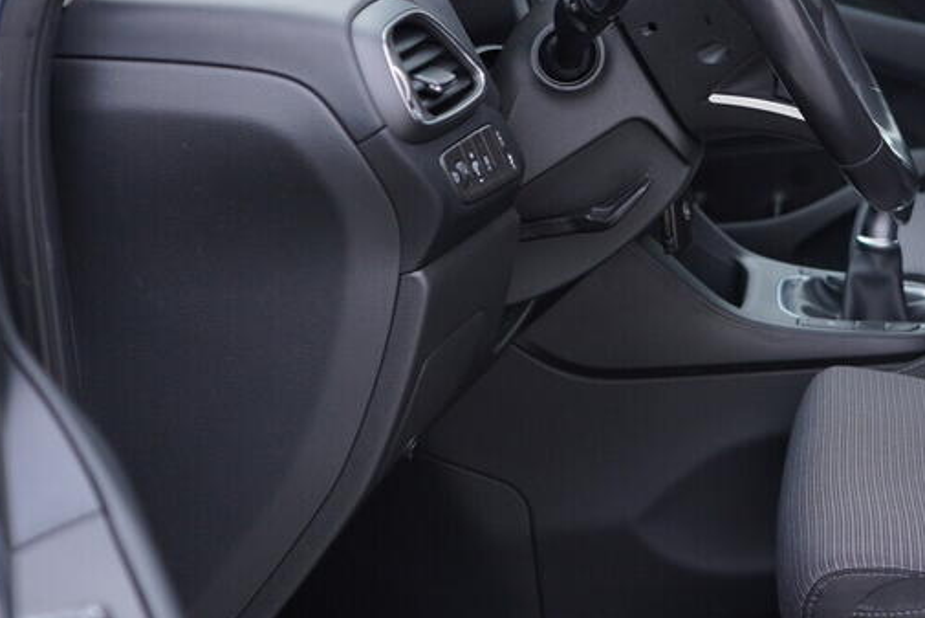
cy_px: 3
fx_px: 1876
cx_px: 883
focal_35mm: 73
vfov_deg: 18.2
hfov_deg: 26.5
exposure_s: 1/40
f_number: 3.2
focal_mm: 24
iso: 125
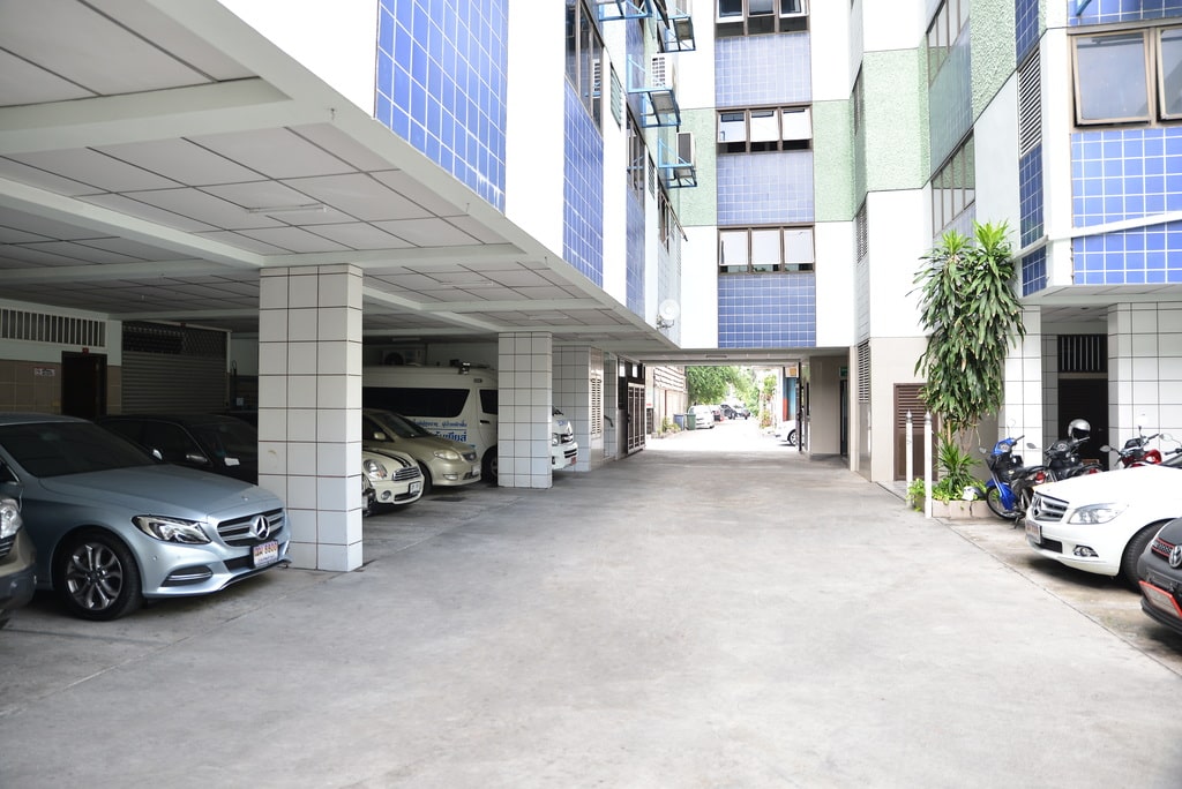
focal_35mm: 24
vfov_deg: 53.2
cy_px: 394
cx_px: 591
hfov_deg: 73.7
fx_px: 788
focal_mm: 24
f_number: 2.8
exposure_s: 1/125
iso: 200
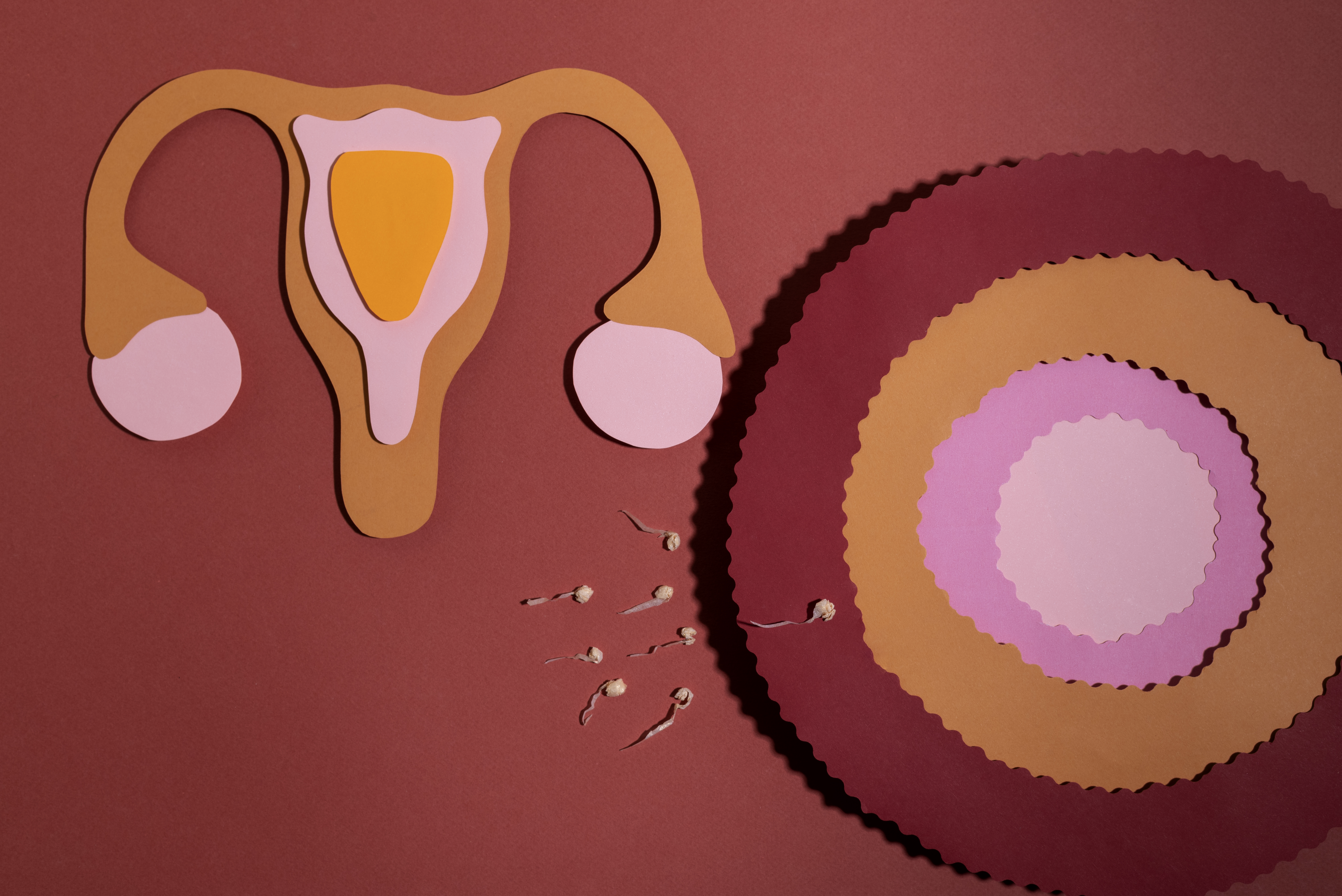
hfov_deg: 39.6
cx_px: 671
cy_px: 448
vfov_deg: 27.0
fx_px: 1865
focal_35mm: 50
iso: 100
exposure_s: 1/125
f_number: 13
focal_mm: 50
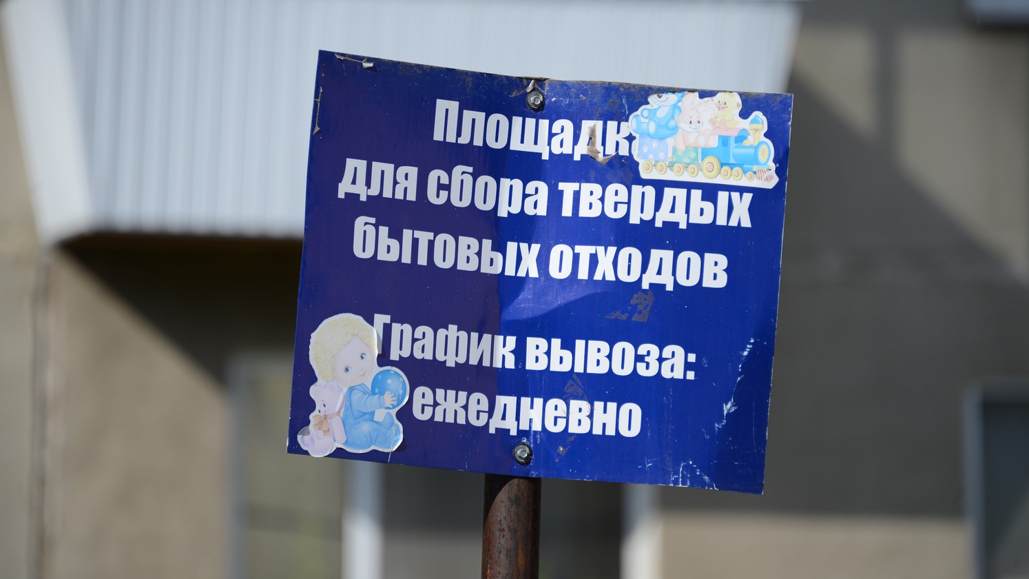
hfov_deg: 8.2
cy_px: 248
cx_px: 514
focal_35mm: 263
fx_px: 7175
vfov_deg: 4.6
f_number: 5.6
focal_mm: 250
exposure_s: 1/1000
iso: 200
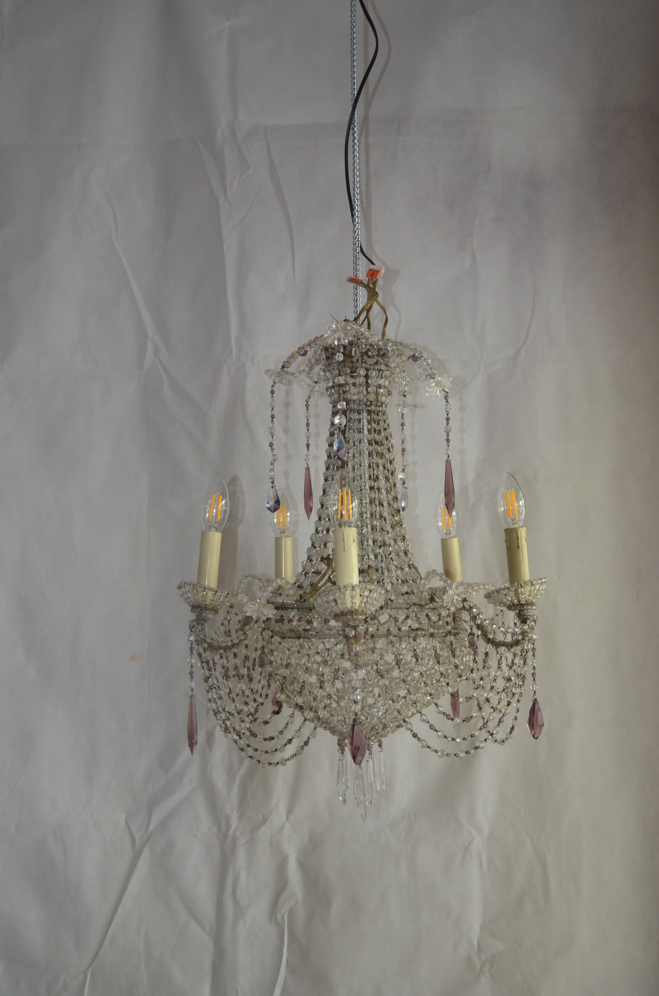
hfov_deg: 35.3
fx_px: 1034
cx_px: 330
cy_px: 498
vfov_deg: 51.4
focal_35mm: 38
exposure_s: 1/60
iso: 1100
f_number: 3.8
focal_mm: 25
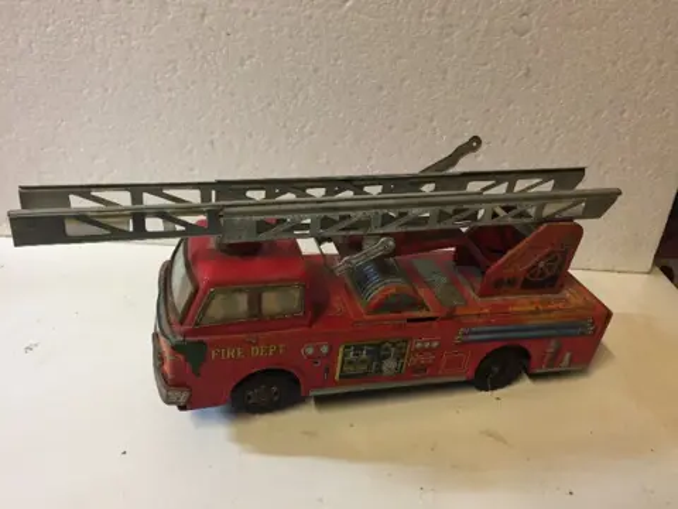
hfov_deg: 61.7
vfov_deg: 48.2
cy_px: 254
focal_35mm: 29
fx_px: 568
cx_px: 339
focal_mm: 4.15
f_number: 2.2
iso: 250
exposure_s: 1/33
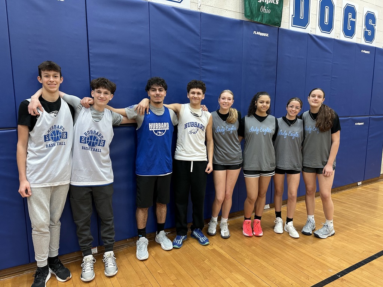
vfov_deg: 56.8
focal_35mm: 24
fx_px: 266
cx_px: 192
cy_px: 144
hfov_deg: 71.6
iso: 320
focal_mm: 6.86
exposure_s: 1/60
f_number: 1.78
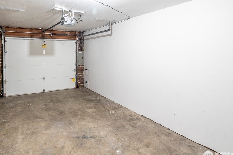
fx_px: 129
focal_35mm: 20
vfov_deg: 61.6
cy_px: 65
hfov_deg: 83.6
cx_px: 103
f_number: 5
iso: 400
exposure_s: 1/4
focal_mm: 16
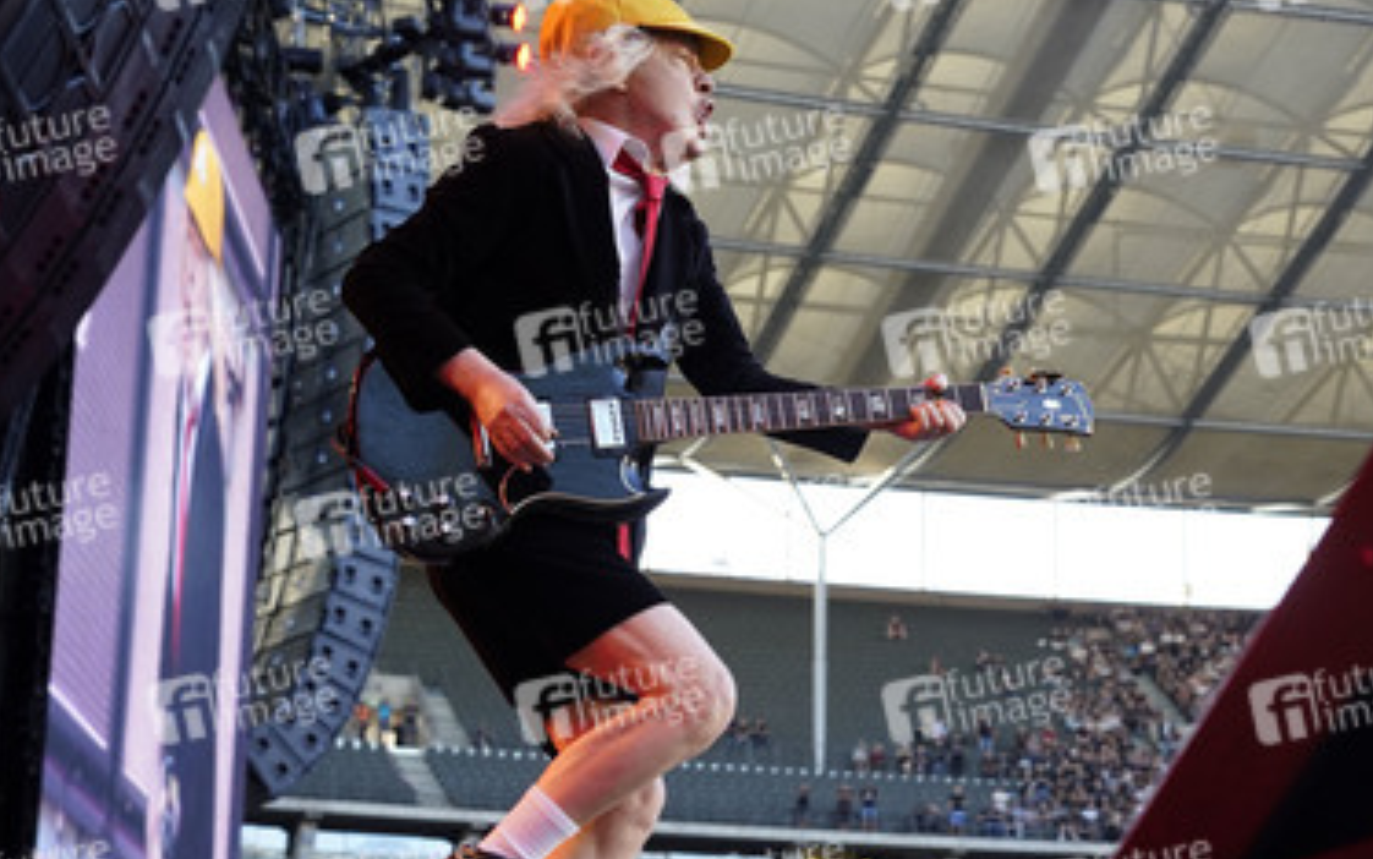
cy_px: 426
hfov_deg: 37.5
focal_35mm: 54
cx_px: 659
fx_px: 2021
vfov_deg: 24.0
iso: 1600
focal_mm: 44
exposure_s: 1/400
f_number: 5
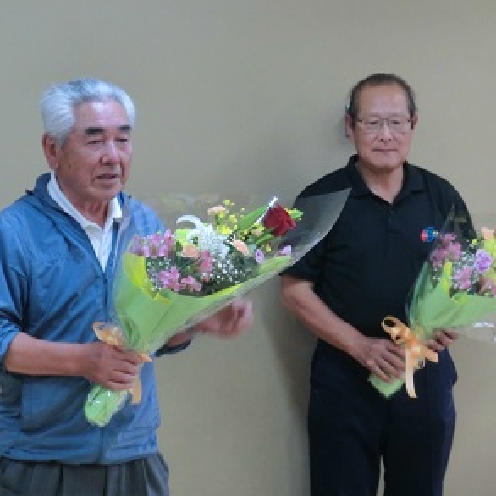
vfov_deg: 15.3
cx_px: 210
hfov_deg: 15.3
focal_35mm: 114
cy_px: 244
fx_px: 1848
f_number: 4.2
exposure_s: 1/40
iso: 800
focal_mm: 16.3
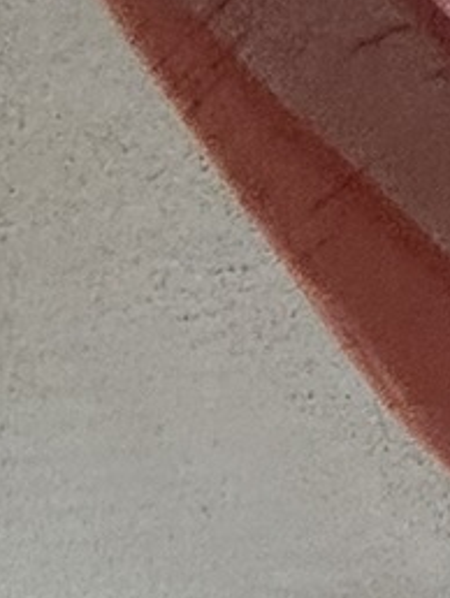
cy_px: 2207
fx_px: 1921
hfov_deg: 13.1
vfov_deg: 9.0
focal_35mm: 111
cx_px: 492
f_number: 2.2
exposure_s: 1/99
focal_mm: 2.22
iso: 50
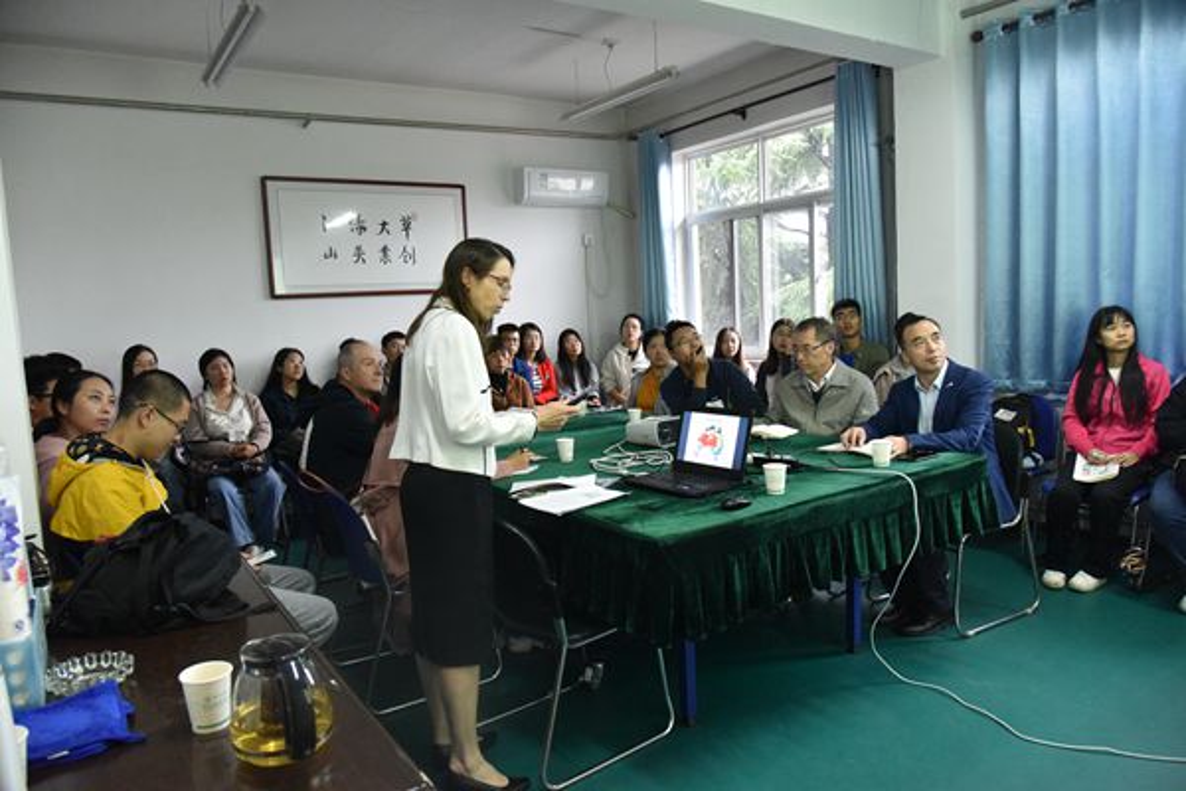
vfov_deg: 53.1
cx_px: 593
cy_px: 396
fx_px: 791
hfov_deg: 73.7
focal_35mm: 24
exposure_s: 1/100
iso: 6400
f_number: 5
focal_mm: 24
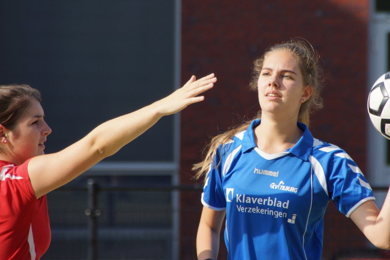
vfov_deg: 3.5
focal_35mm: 390
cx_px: 219
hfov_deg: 5.3
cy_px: 129
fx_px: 4226
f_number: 6.3
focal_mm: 210
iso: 100
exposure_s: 1/320
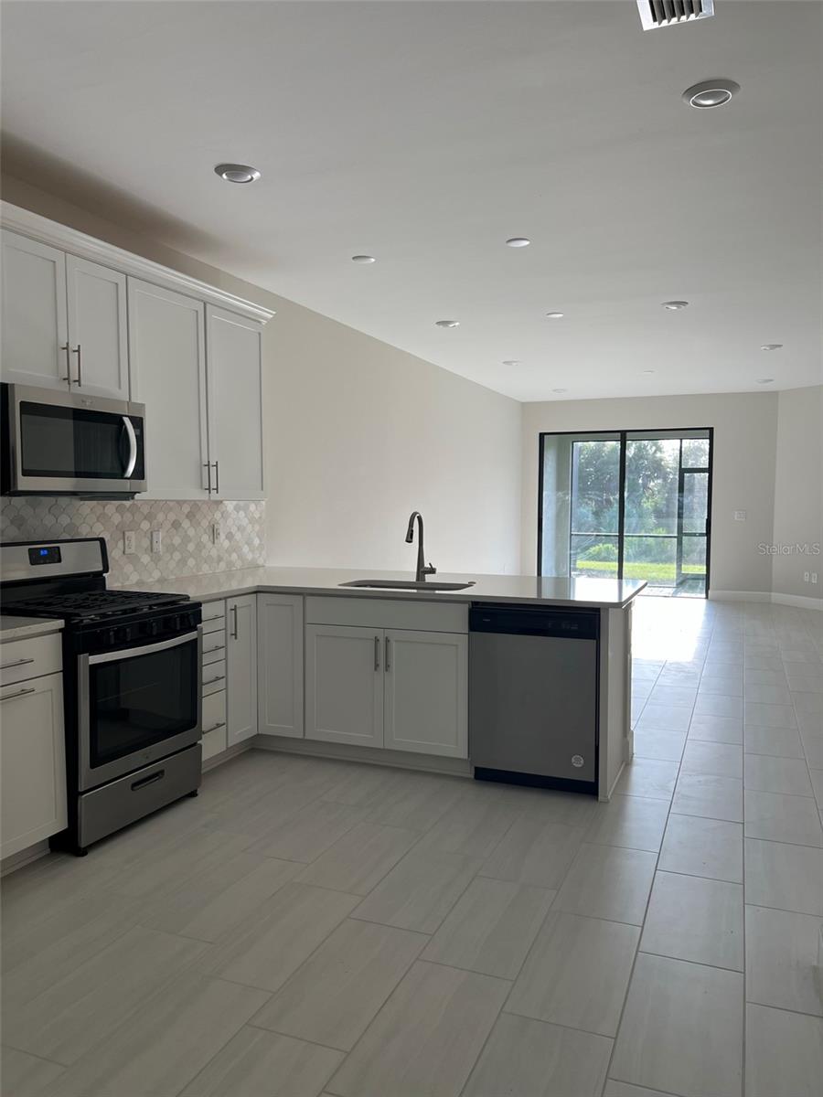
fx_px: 824
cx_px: 412
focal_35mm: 26
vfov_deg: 67.3
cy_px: 548
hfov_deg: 53.1
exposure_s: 1/130
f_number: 1.5
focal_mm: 5.7
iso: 32
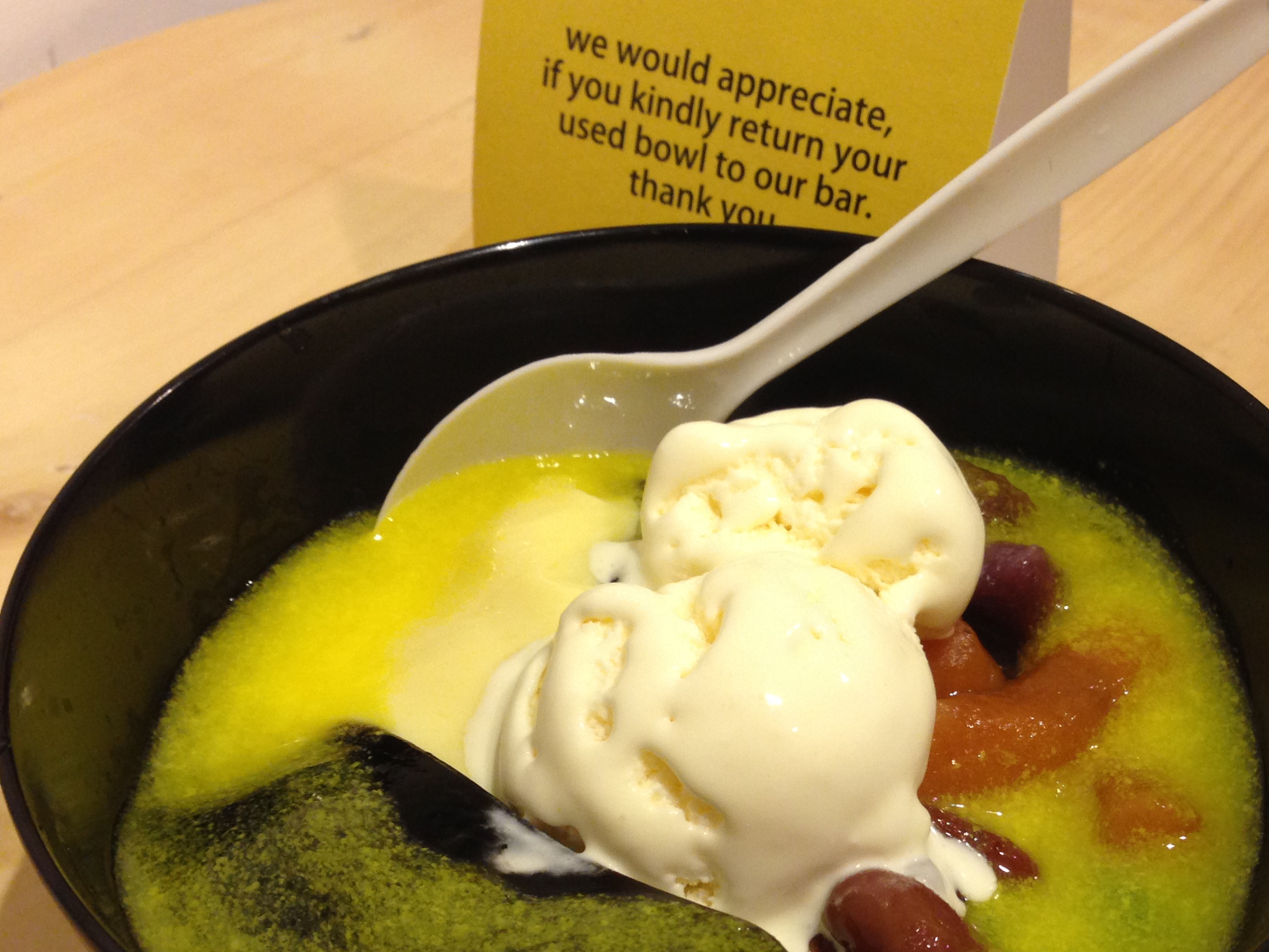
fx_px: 1833
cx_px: 744
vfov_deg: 28.9
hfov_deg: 38.1
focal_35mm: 50
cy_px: 648
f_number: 2.4
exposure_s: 1/20
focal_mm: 4.12
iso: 100
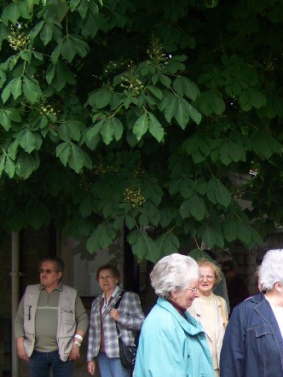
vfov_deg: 22.0
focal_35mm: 88
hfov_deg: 16.3
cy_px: 299
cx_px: 307
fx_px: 958
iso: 64
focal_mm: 6.3
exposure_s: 1/320
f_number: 2.8
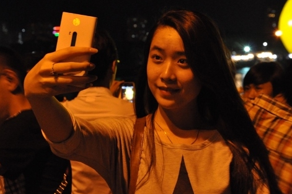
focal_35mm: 102
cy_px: 68
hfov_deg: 20.0
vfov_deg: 13.4
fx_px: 826
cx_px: 167
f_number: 8
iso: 2500
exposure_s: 1/15
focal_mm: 50
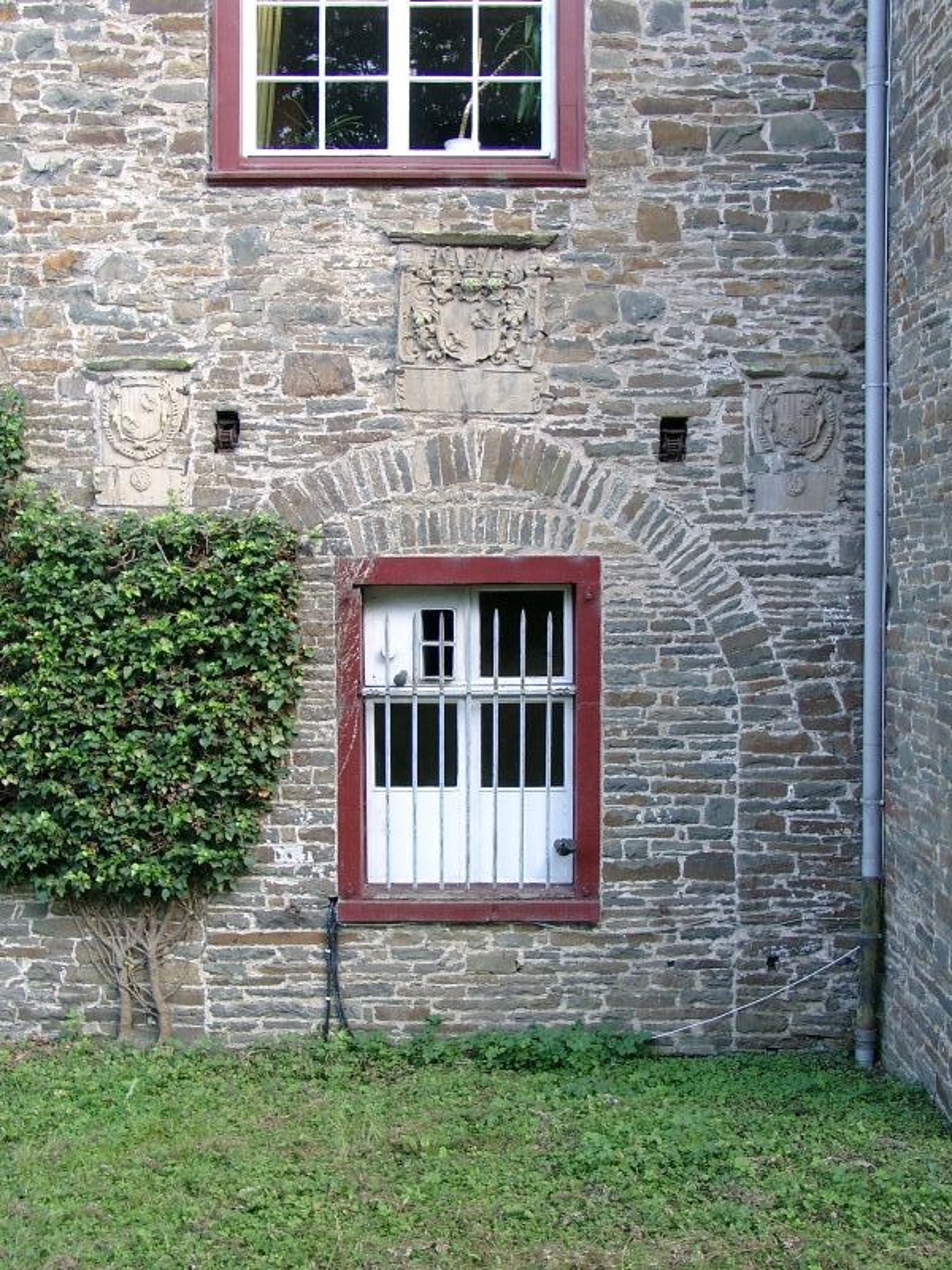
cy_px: 635
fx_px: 1467
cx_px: 476
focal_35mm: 40
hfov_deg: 36.0
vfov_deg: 46.8
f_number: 2.8
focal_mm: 8.4
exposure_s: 1/69.9
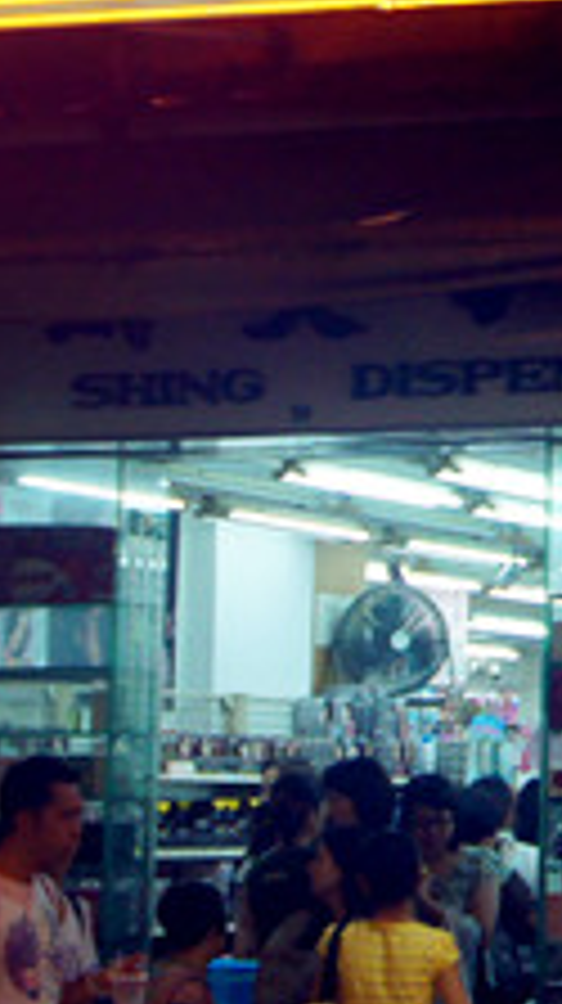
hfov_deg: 7.0
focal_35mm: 169
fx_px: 4489
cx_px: 998
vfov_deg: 12.7
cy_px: 232
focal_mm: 30
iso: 640
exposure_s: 1/160
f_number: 4
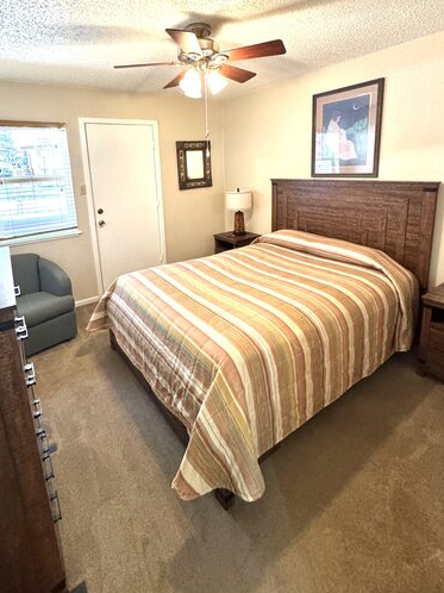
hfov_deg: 71.2
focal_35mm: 18
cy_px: 223
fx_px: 308
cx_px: 193
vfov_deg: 86.1
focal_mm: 2.22
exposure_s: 1/60
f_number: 2.2
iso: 640
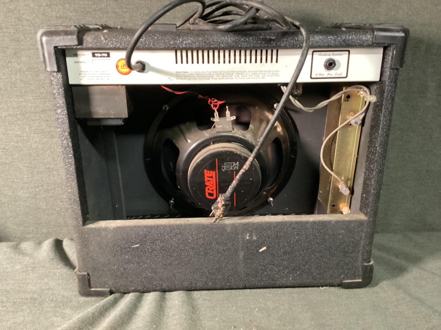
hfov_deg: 58.3
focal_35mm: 31
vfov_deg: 45.4
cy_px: 165
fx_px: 395
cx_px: 220
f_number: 2.4
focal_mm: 3.3
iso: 500
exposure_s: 1/30
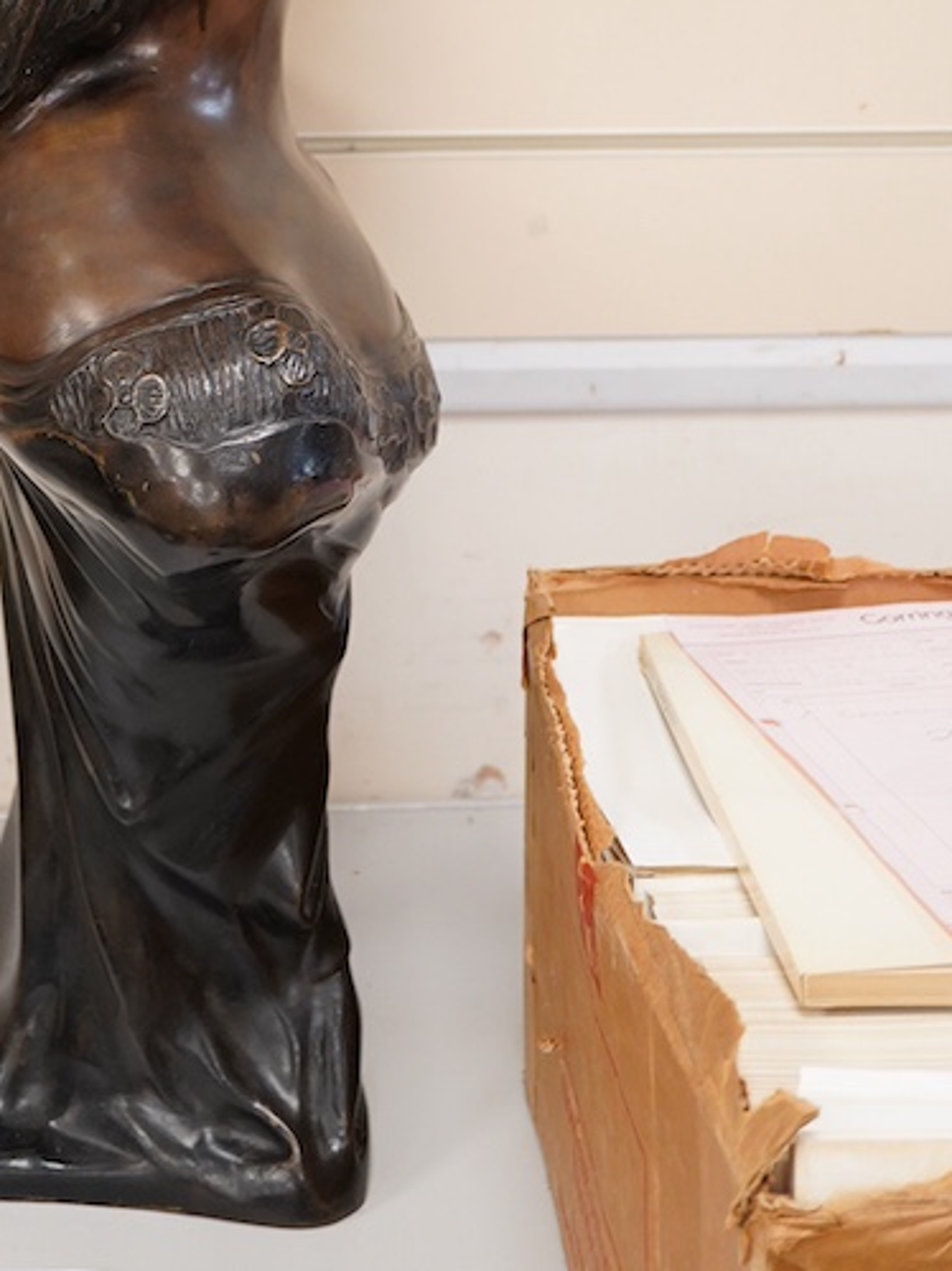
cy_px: 278
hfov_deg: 18.7
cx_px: 221
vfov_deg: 24.7
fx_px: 2861
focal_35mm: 78
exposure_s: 1/125
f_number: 3.5
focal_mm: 30
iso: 1250
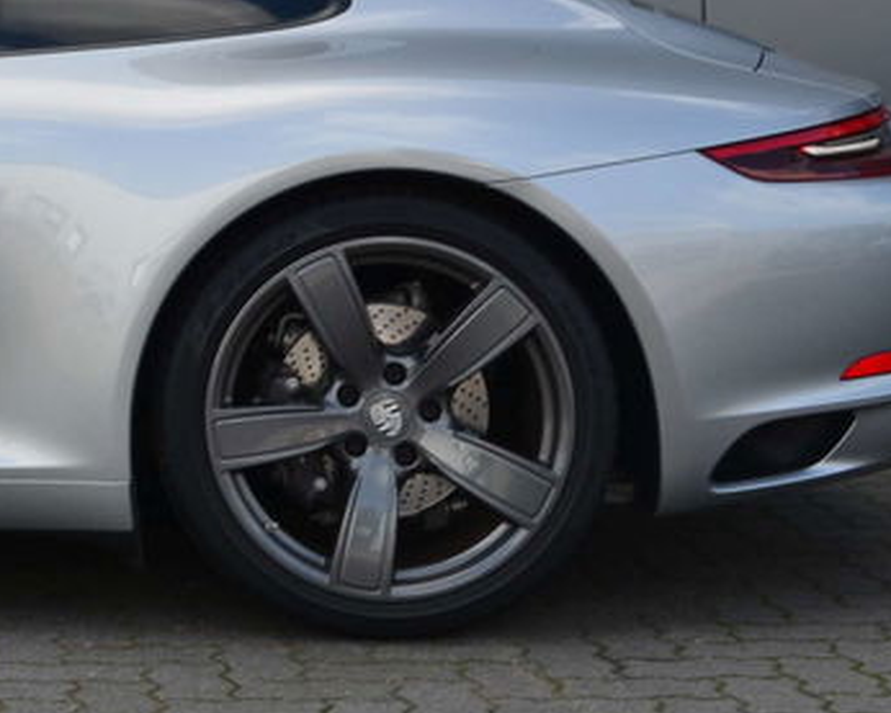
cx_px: -314
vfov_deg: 14.1
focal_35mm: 108
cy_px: 67
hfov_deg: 16.6
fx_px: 2849
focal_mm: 26
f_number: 10
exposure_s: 1/60
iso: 200
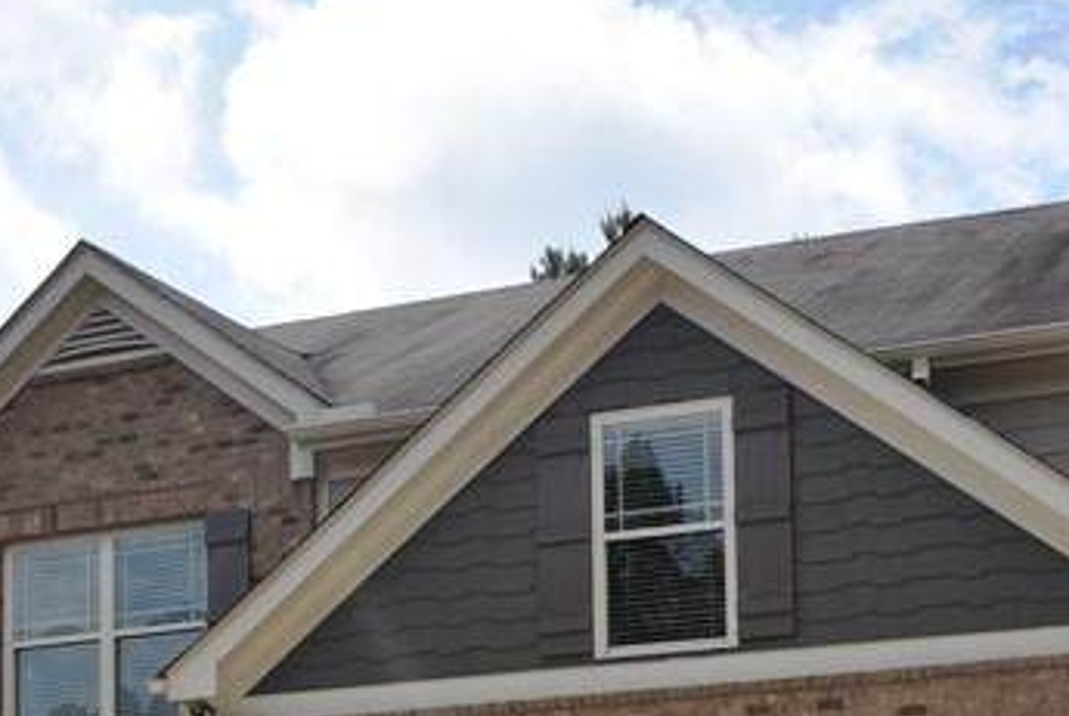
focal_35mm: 86
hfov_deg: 23.6
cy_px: 995
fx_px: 2557
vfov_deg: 15.0
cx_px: 480
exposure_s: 1/200
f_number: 10
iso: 100
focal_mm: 29
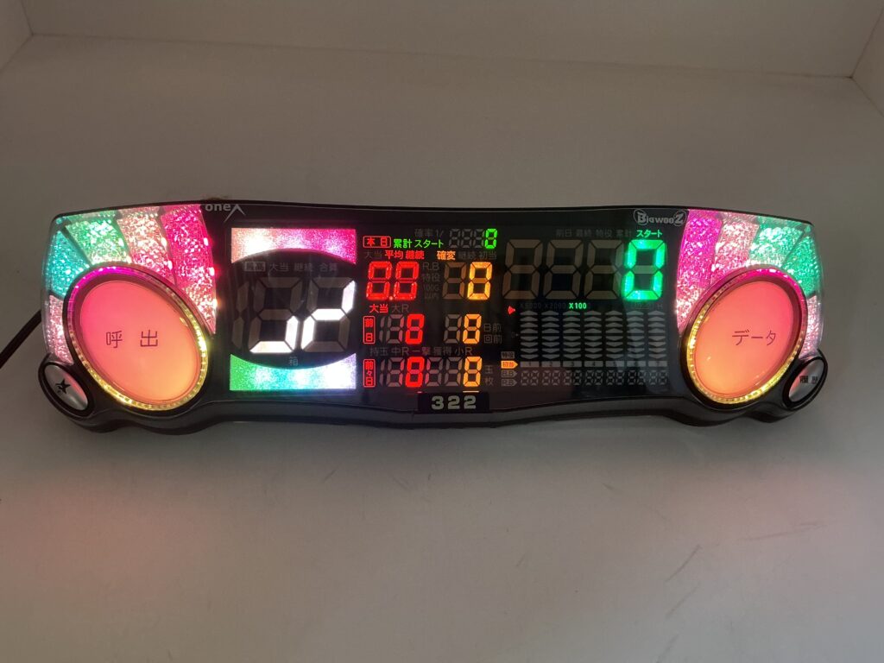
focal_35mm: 29
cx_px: 442
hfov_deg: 61.7
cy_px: 332
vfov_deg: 48.2
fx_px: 741
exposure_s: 1/50
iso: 125
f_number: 1.8
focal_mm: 3
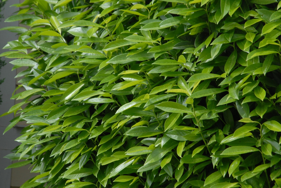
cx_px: 140
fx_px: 2168
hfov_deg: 7.4
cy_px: 94
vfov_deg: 5.0
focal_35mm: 278
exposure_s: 1/250
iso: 400
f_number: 7.1
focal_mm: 185
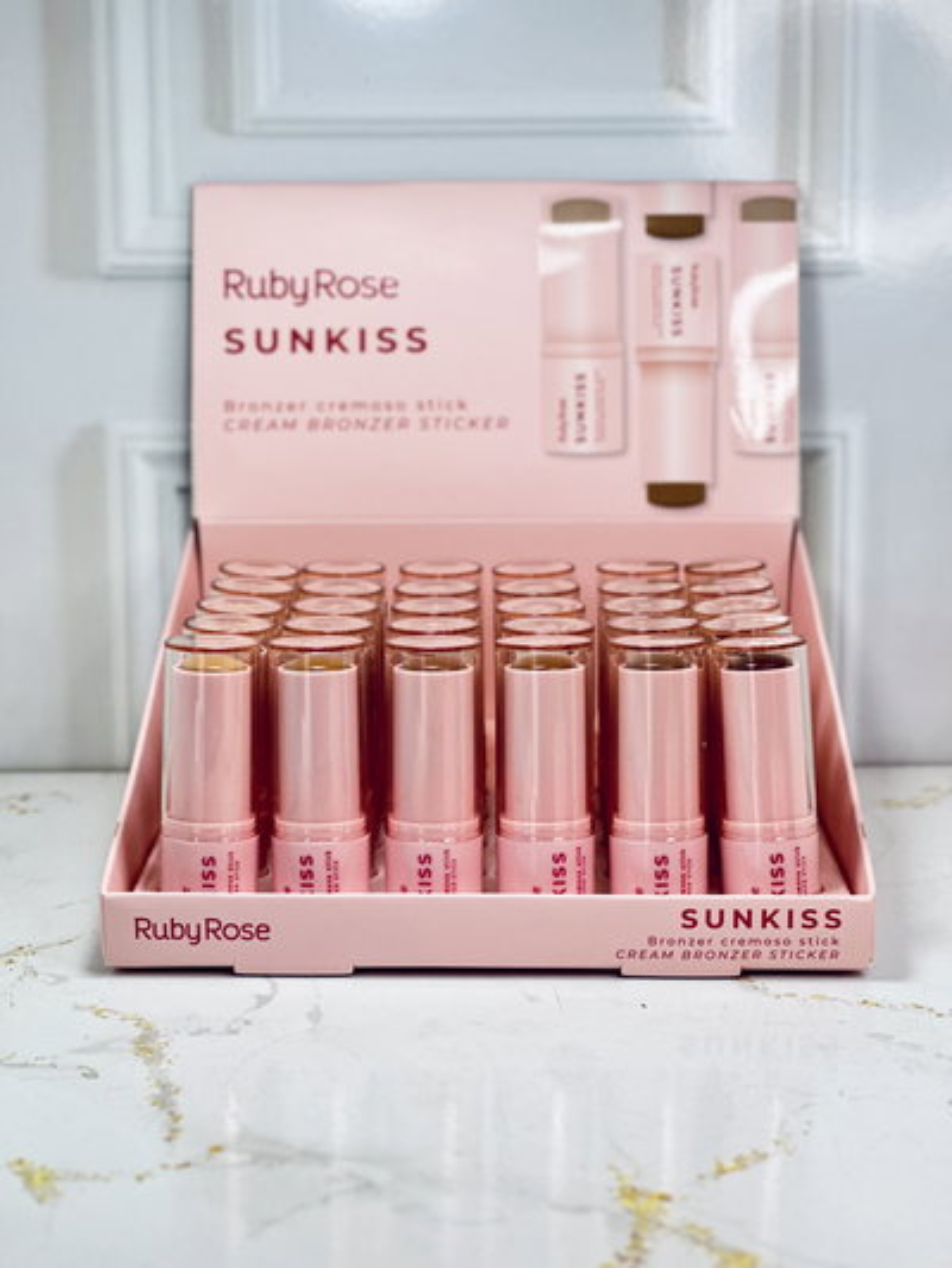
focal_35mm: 77
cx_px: 476
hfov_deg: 19.1
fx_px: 2822
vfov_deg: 25.3
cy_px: 634
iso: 160
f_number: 2.8
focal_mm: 9
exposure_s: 1/100
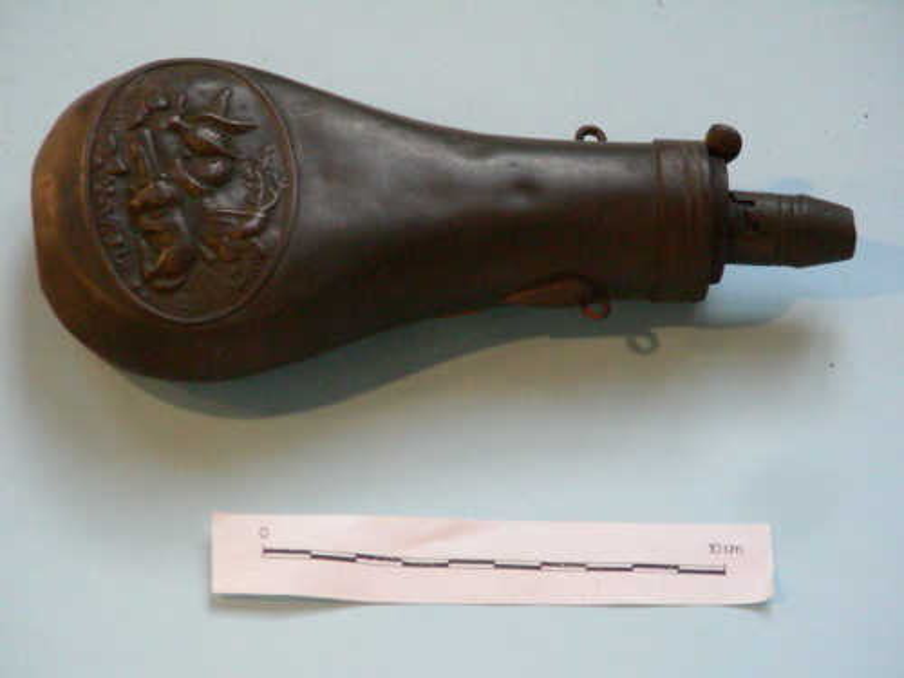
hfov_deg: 8.6
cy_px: 339
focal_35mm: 230
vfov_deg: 6.5
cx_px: 452
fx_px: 6006
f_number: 4
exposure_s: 1/332
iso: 400
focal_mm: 38.3
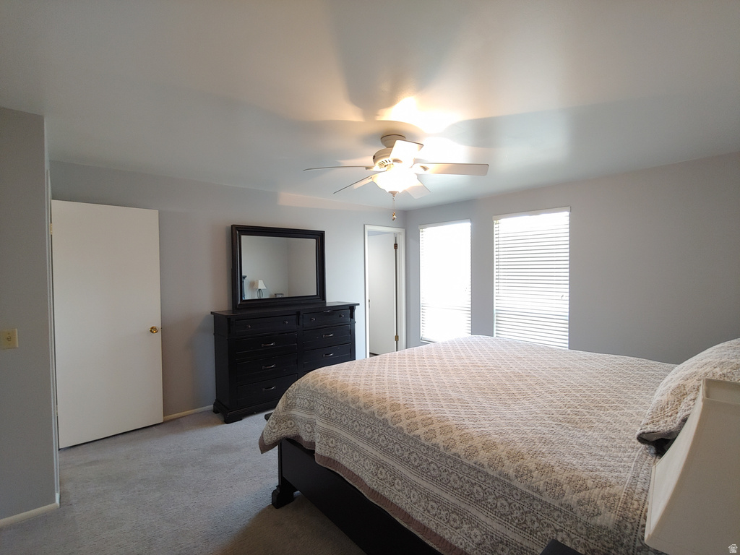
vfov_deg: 78.1
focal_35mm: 16
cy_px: 278
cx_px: 370
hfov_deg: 94.5
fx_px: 342
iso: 350
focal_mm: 2.18
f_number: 1.9
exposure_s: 1/24
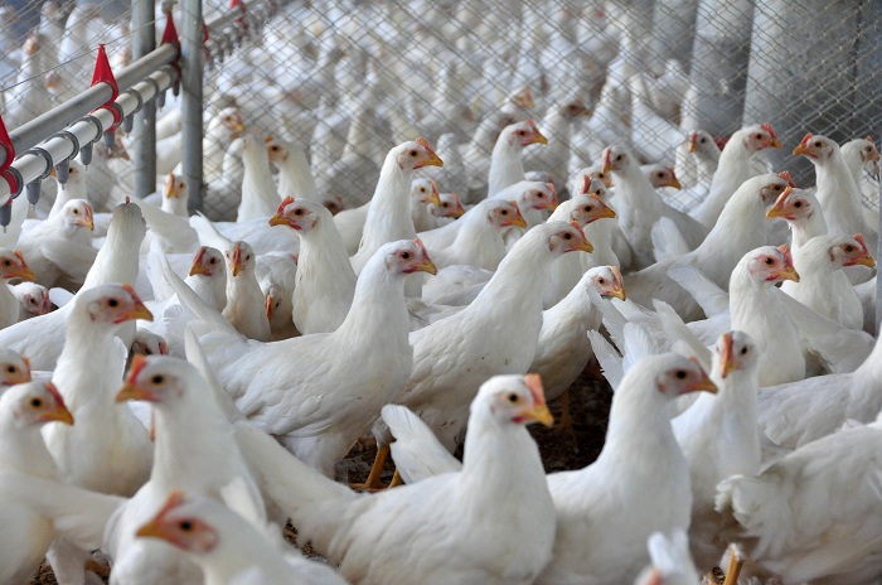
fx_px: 2935
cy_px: 292
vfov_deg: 11.4
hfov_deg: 17.1
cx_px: 441
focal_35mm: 120
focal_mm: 80
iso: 1250
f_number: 5.6
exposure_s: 1/320
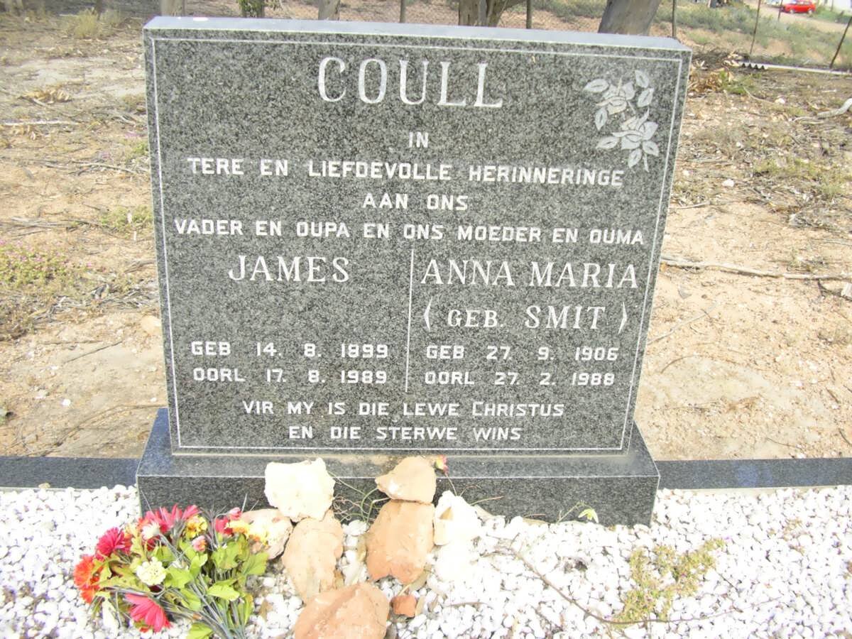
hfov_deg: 49.0
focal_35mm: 38
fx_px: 935
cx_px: 426
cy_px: 320
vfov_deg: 37.7
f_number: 2.9
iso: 50
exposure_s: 1/160
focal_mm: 5.8
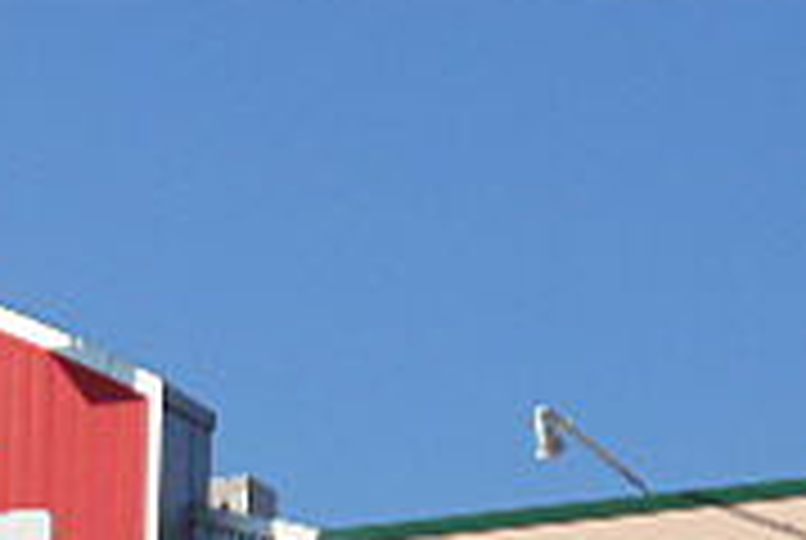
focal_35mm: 245
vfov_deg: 5.5
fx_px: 5494
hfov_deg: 8.2
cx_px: -495
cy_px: 1012
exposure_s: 1/500
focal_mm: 11.6
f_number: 5.3
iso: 80
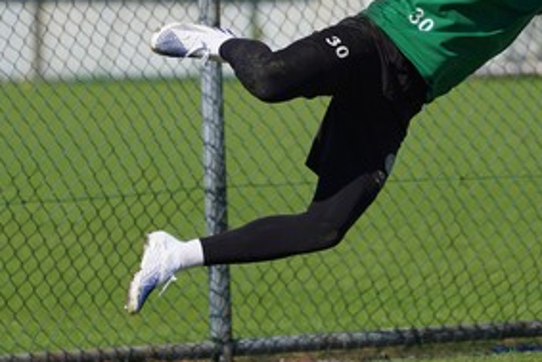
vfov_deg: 1.8
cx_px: 268
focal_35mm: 773
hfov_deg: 2.7
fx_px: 11643
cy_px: 81
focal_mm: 327
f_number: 5.6
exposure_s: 1/640
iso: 100
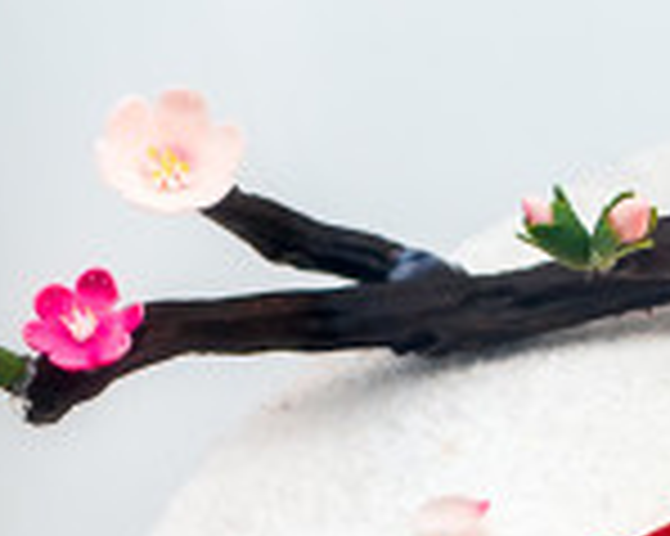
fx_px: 4161
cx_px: 1160
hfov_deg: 8.9
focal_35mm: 210
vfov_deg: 7.1
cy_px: 991
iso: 200
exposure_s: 1/320
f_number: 3.2
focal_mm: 25
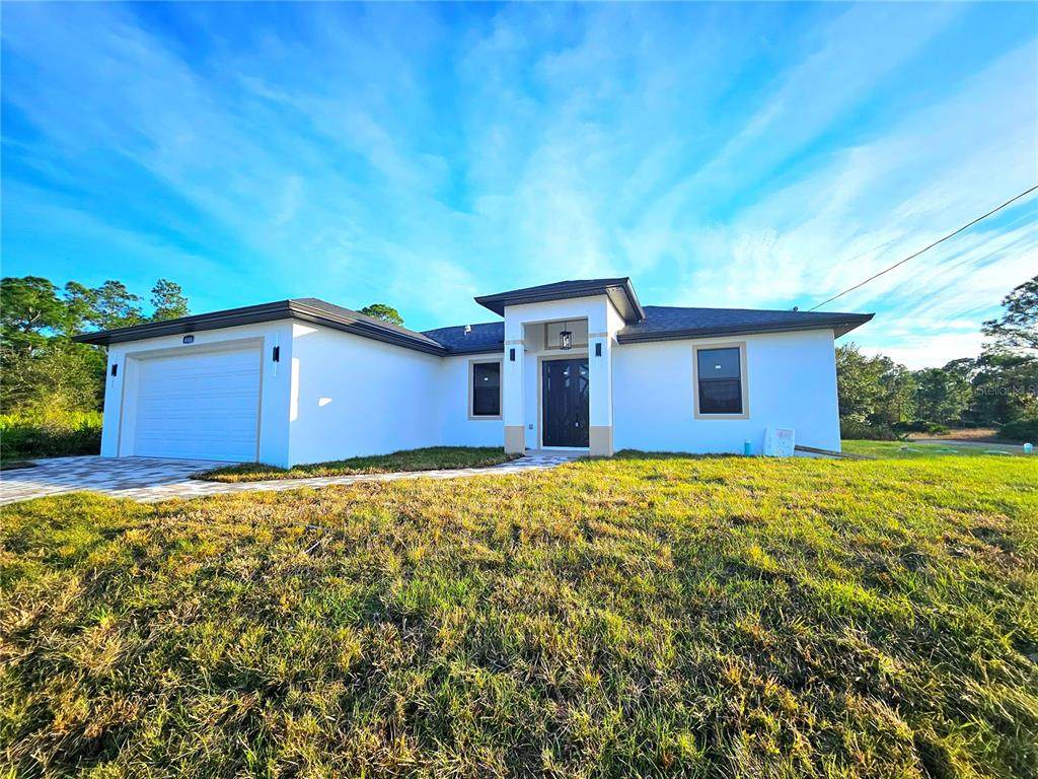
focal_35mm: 13
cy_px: 390
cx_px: 519
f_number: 2.2
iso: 32
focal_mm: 1.74
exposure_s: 1/1111
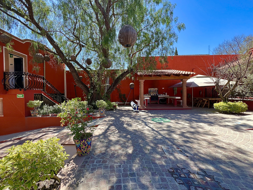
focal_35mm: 14
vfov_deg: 85.7
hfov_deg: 102.0
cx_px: 123
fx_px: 102
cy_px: 96
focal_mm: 1.57
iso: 32
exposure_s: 1/264
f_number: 1.8
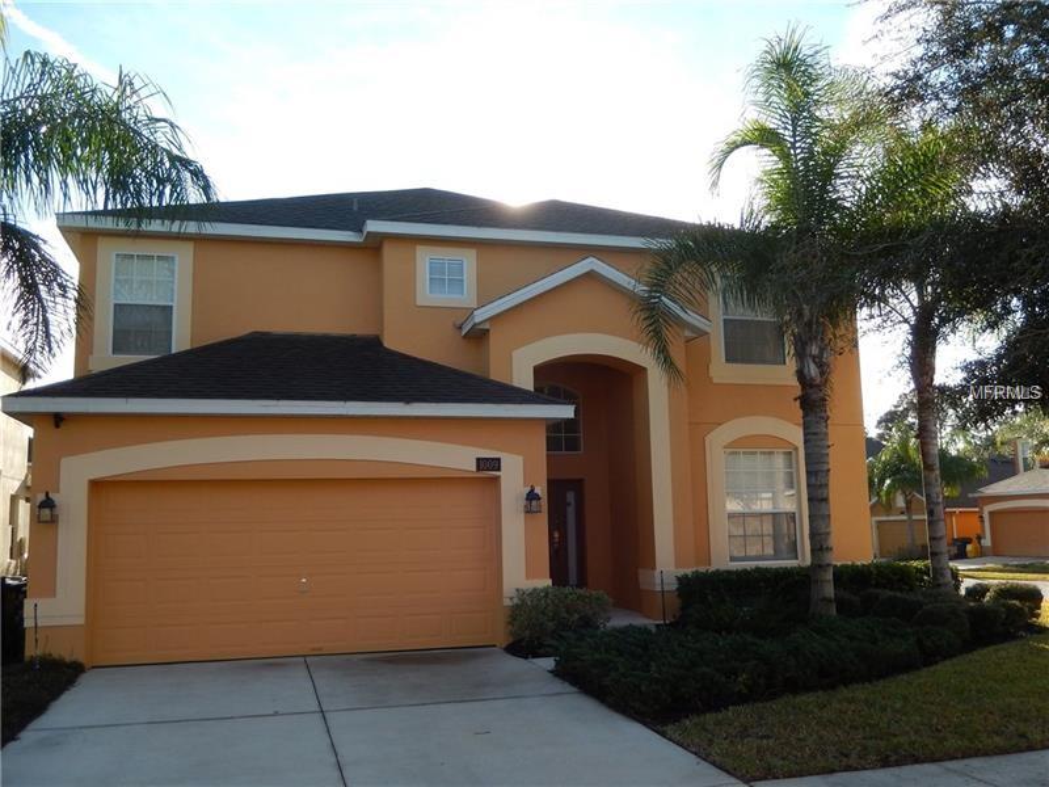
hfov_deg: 56.8
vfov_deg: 44.2
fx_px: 970
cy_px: 394
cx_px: 524
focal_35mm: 32
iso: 125
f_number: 3.8
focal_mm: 5.7
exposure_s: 1/500
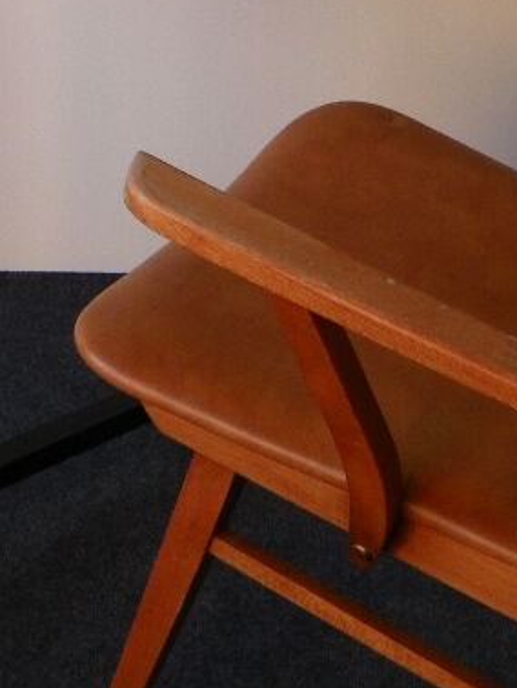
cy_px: 95
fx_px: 1750
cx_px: 262
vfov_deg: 21.8
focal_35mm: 88
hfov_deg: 16.8
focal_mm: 4.6
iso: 64
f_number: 2.8
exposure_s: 1/100
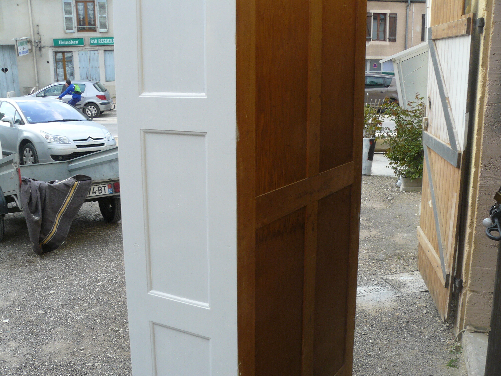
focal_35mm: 37
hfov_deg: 50.1
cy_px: 193
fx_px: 536
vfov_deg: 38.7
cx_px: 257
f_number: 4.5
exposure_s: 1/200
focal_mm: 6
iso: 100
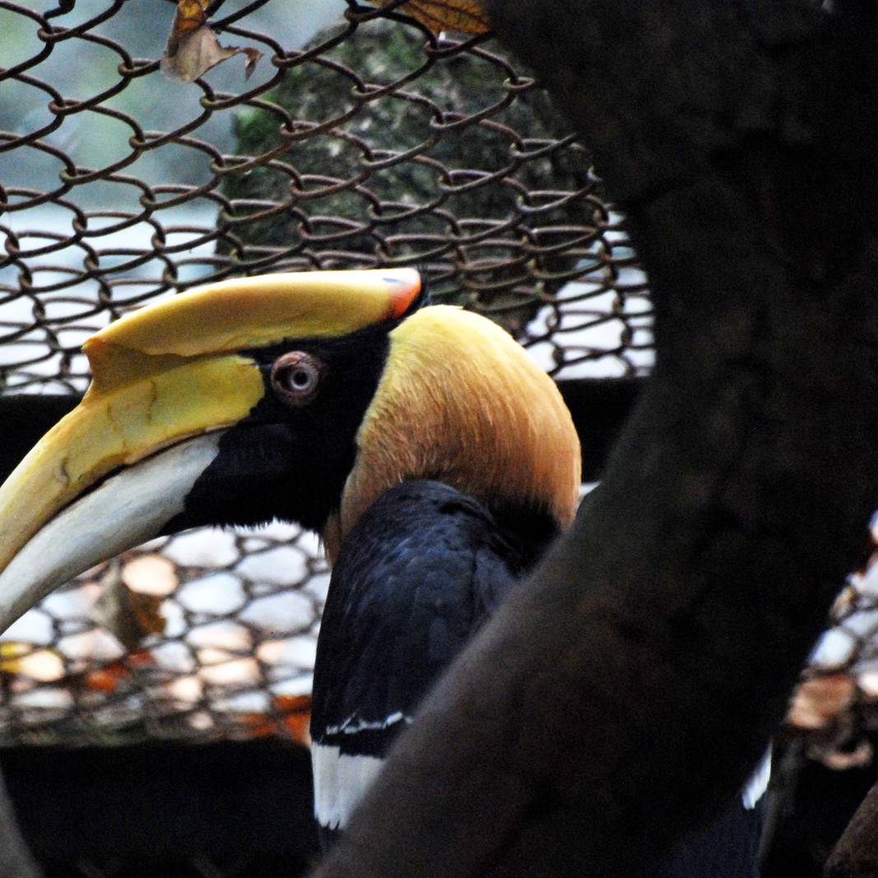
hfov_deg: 3.1
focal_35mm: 574
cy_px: 440
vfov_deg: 3.1
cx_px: 237
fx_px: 16472
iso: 1600
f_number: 5.6
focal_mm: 300
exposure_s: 1/160
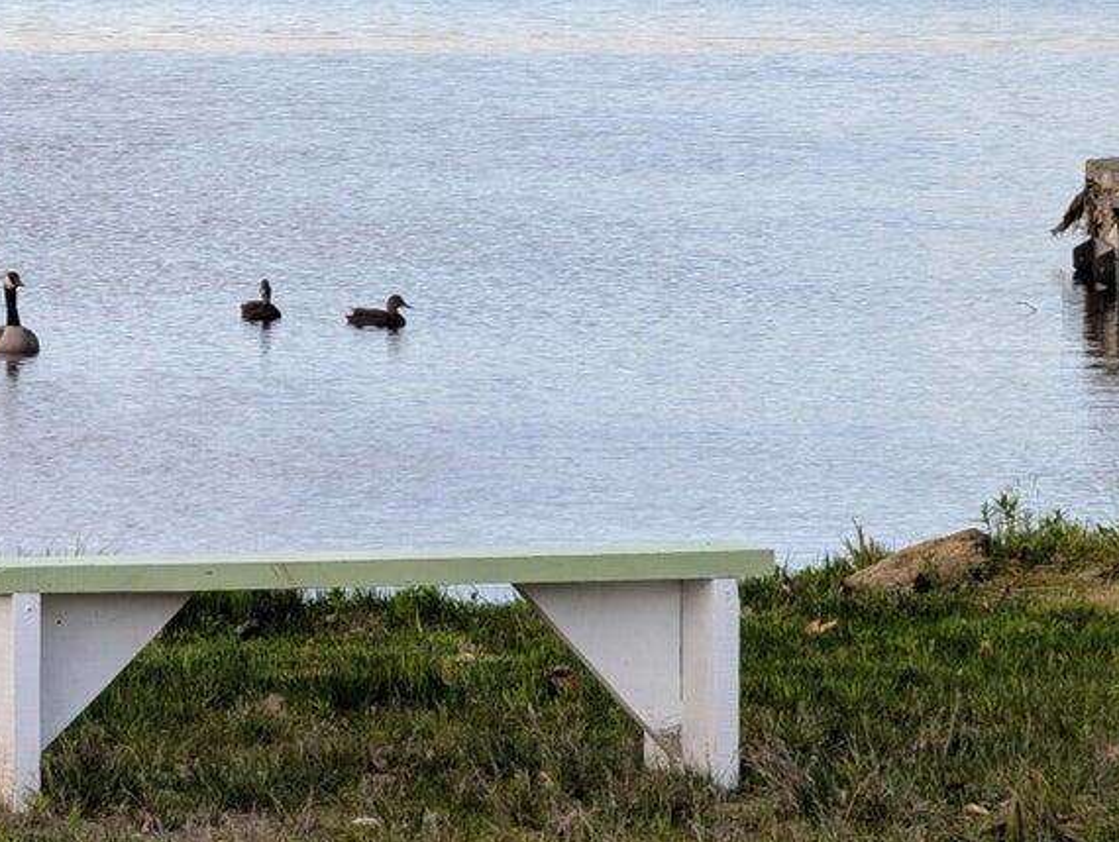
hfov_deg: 7.1
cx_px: 53
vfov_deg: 5.3
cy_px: 563
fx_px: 9030
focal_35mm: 279
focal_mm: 19
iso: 33
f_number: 3.5
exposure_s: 1/50
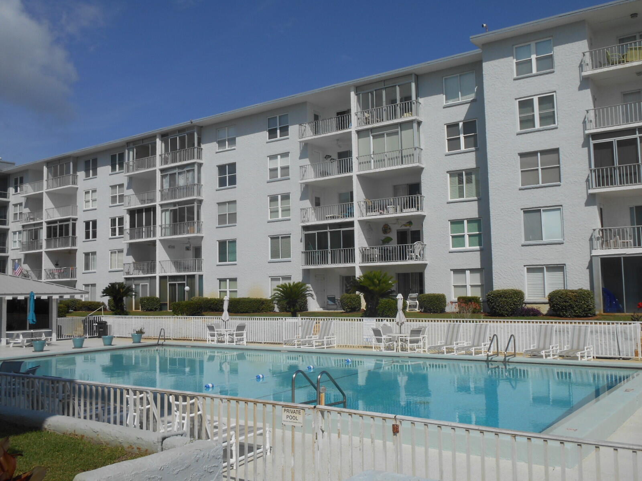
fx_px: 649
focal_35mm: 35
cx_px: 321
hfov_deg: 52.6
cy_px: 240
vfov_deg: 40.7
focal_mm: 6.3
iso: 80
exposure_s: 1/2000
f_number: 3.7
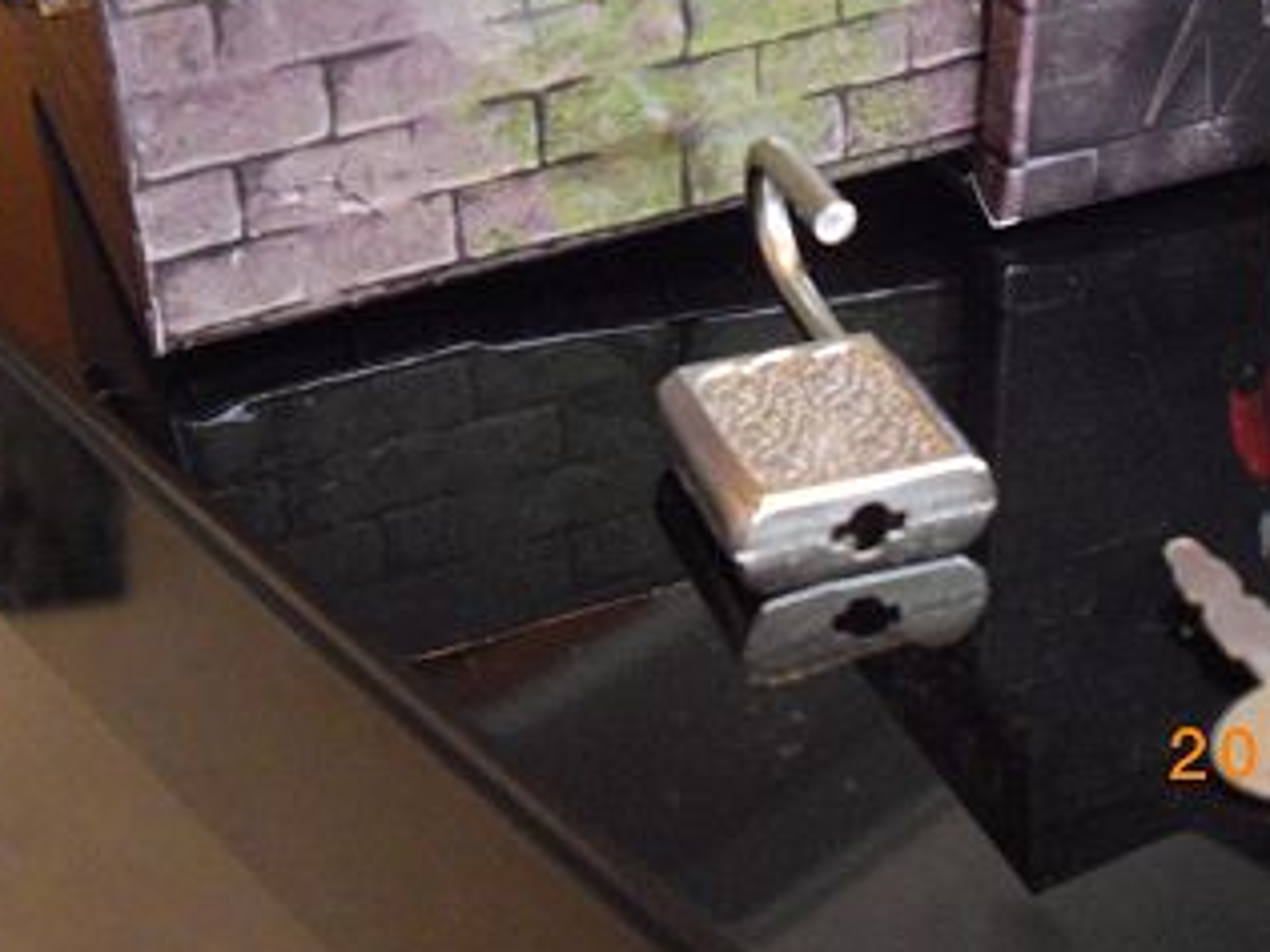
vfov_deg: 18.6
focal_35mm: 77
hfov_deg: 25.3
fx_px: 2825
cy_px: 4
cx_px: 647
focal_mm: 7.9
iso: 400
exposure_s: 1/25
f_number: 2.8
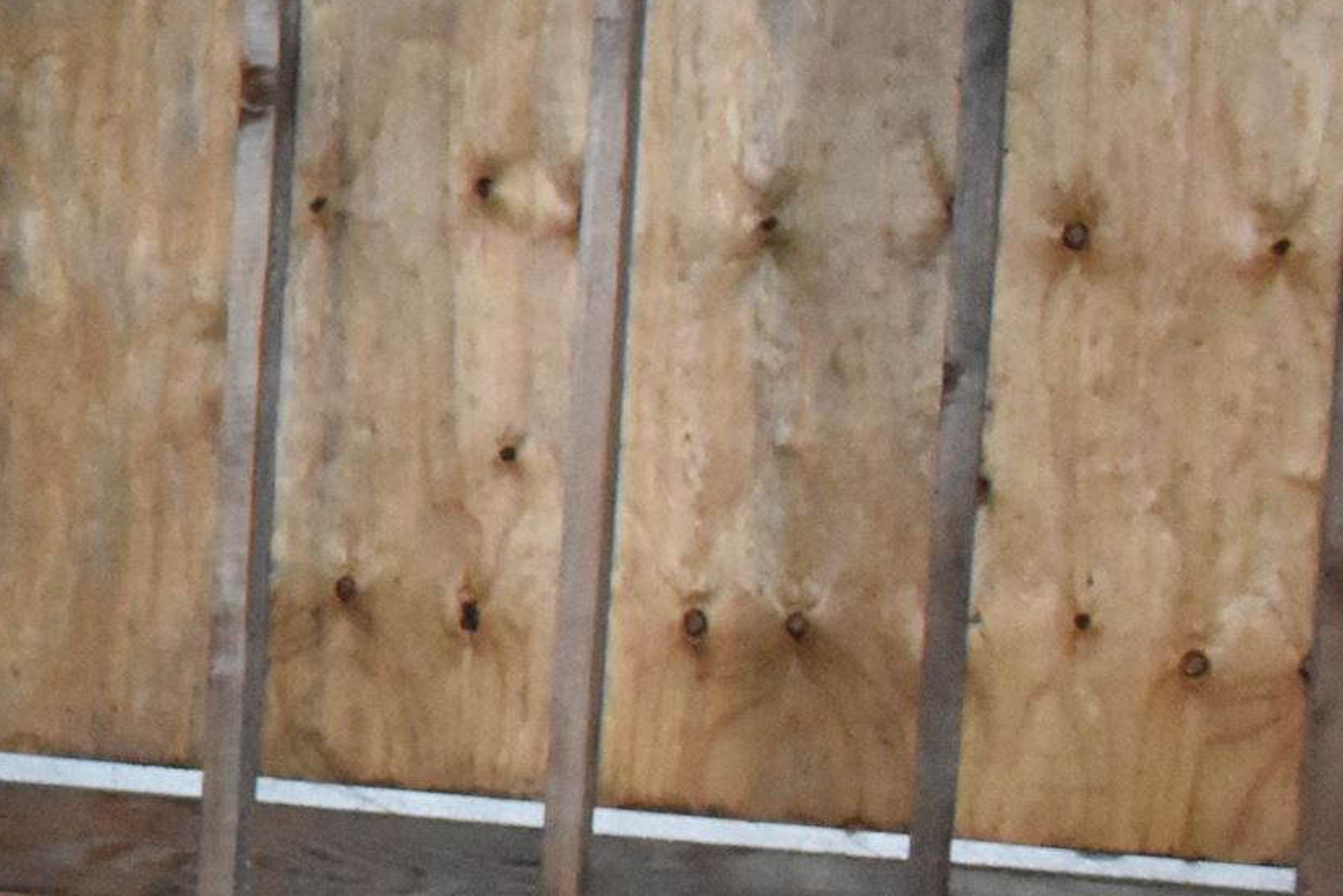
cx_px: -1141
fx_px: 4179
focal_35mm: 112
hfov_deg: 15.5
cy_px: 478
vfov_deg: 12.2
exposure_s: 1/60
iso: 6400
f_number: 4
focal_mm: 20
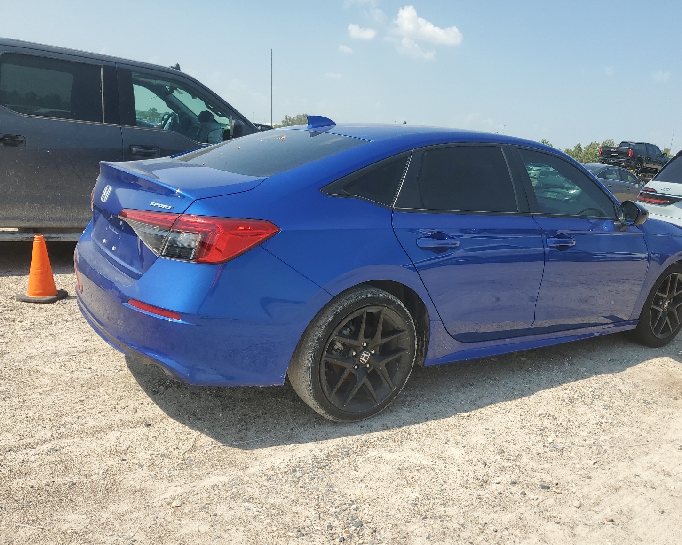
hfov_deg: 62.1
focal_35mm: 28
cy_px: 280
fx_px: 565
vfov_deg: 51.5
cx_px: 374
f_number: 1.5
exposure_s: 1/2500
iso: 50
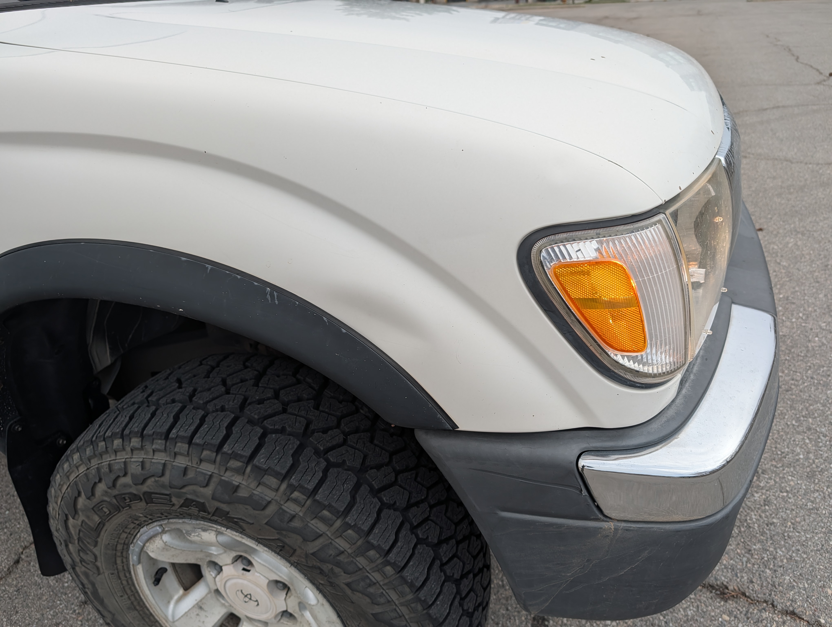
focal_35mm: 24
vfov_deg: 56.9
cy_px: 314
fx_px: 578
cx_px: 416
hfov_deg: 71.5
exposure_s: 1/305
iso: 32
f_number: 1.68
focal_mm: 6.9
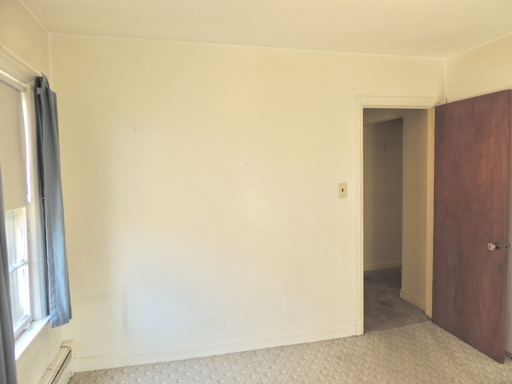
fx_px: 355
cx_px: 256
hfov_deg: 71.6
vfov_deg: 56.8
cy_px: 192
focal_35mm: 24
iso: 100
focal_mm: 4.3
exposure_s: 1/50
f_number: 3
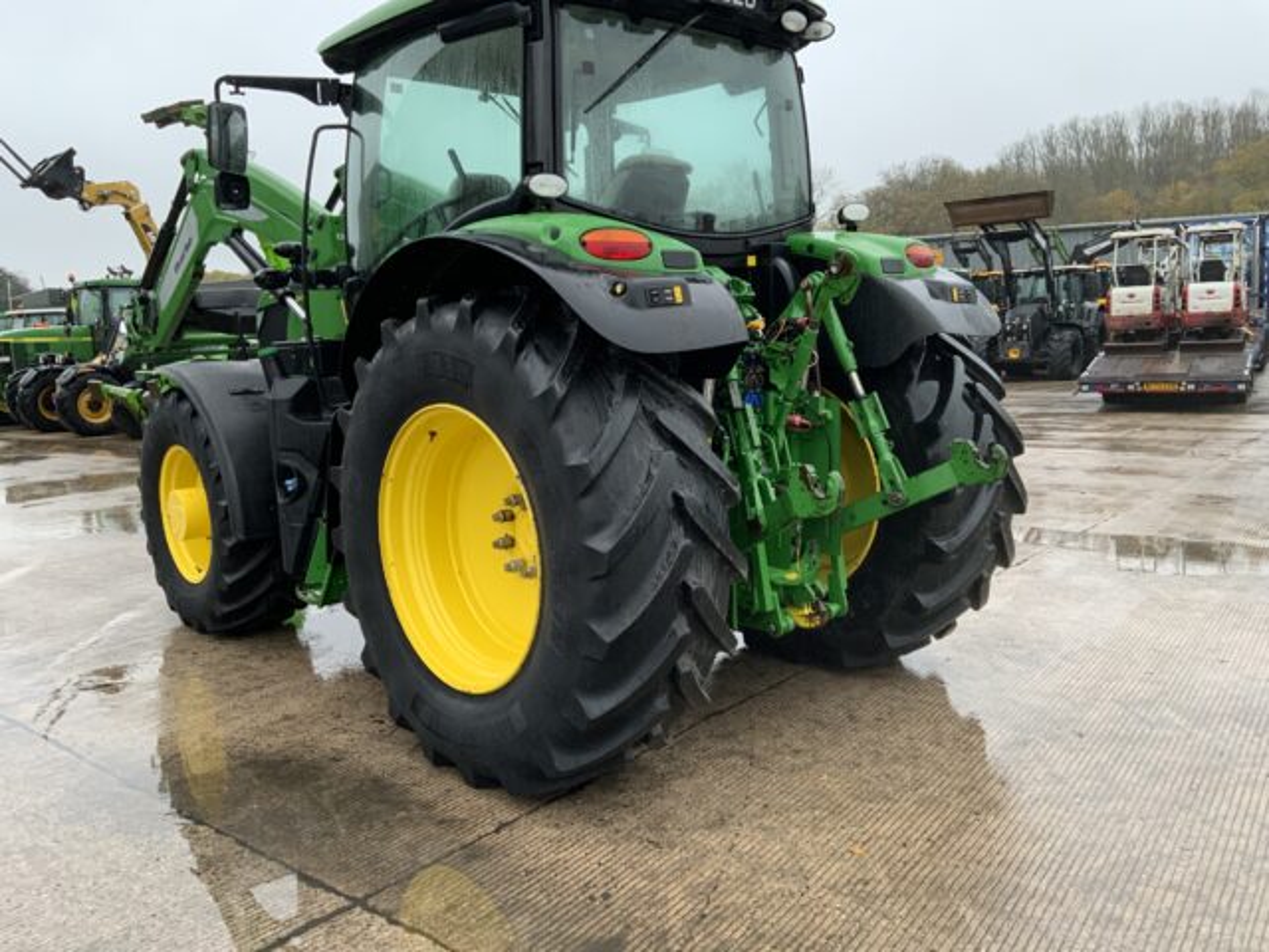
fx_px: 1063
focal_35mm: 29
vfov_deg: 48.2
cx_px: 634
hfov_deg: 61.7
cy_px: 476
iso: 64
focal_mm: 3
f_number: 1.8
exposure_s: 1/75
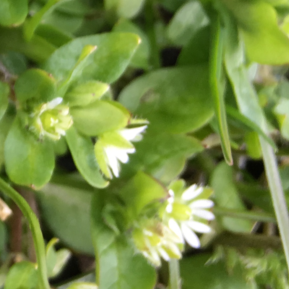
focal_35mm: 116
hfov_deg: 12.7
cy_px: -79
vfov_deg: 14.4
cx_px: -336
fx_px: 1096
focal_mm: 4.15
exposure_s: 1/120
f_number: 2.2
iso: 25
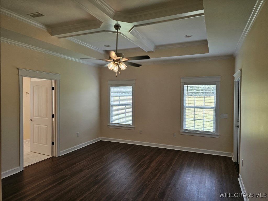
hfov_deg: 73.9
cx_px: 134
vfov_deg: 58.9
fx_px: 178
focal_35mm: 23
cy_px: 100
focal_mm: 6.3
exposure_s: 1/120
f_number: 1.7
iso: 32
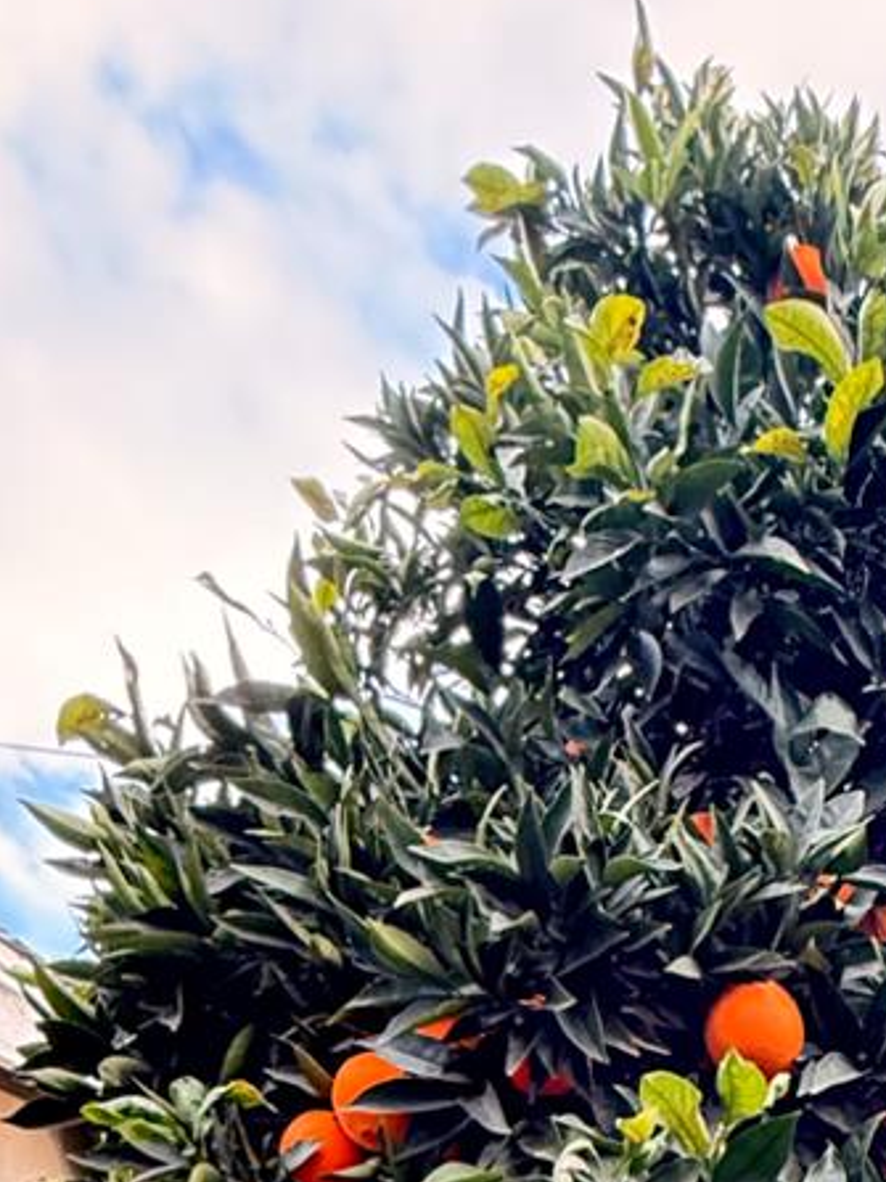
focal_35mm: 47
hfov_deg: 29.2
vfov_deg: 27.0
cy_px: 1814
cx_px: 848
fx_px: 1605
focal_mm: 2.22
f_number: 2.2
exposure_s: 1/80
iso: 400
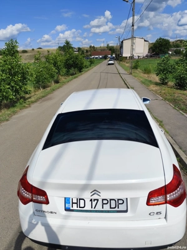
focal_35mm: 23
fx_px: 166
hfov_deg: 58.9
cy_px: 125
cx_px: 94
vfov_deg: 73.9
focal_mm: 6.19
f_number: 1.65
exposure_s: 1/2247
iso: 50
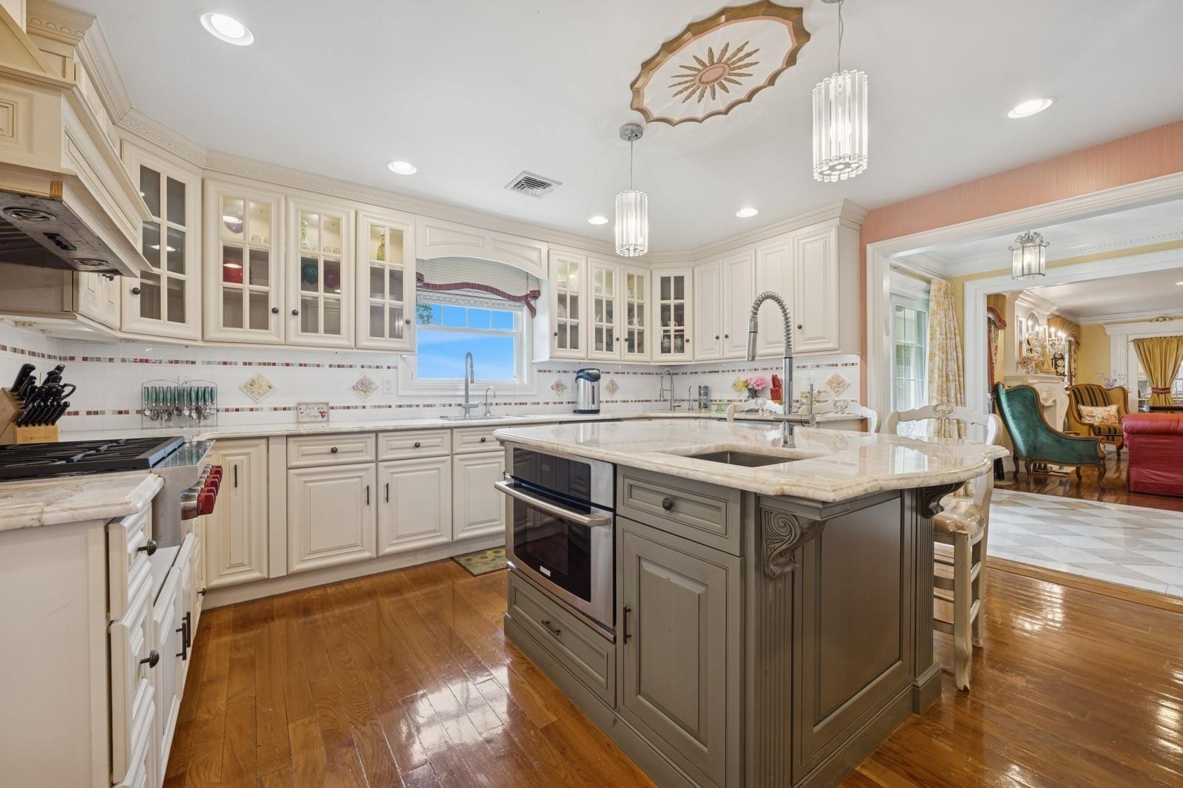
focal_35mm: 14
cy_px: 394
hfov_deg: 104.3
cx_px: 592
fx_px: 460
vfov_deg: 81.2
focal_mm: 14
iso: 100
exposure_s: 1/1.67
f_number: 11
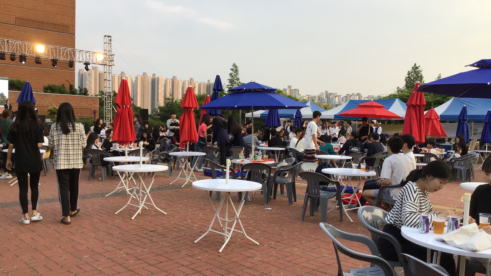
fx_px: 443
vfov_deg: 34.6
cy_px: 145
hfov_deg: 58.0
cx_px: 244
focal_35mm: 34
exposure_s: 1/124
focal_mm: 3.3
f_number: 2.4
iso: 25
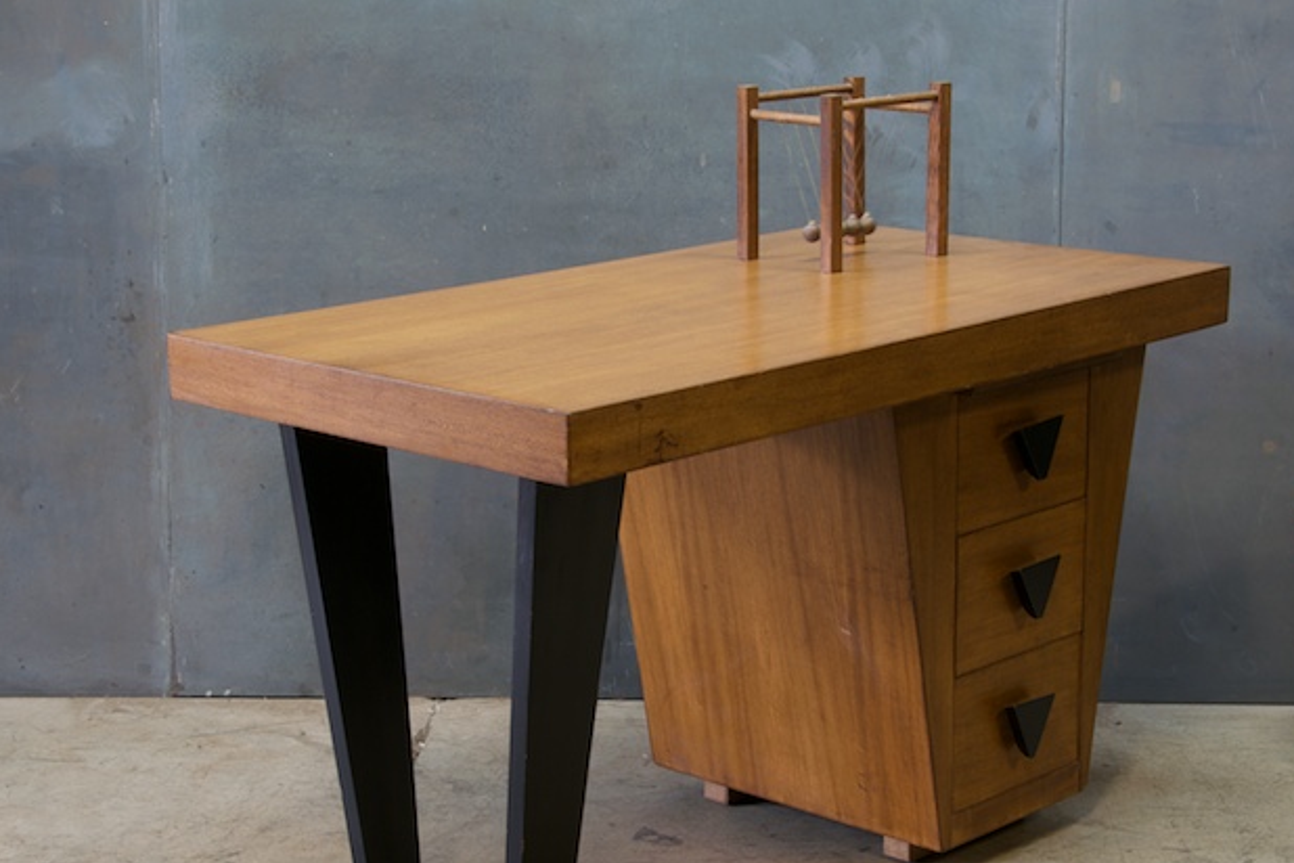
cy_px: 489
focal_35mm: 66
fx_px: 2372
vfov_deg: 20.6
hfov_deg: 30.5
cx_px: 754
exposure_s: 2.5
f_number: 13
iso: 100
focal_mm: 34
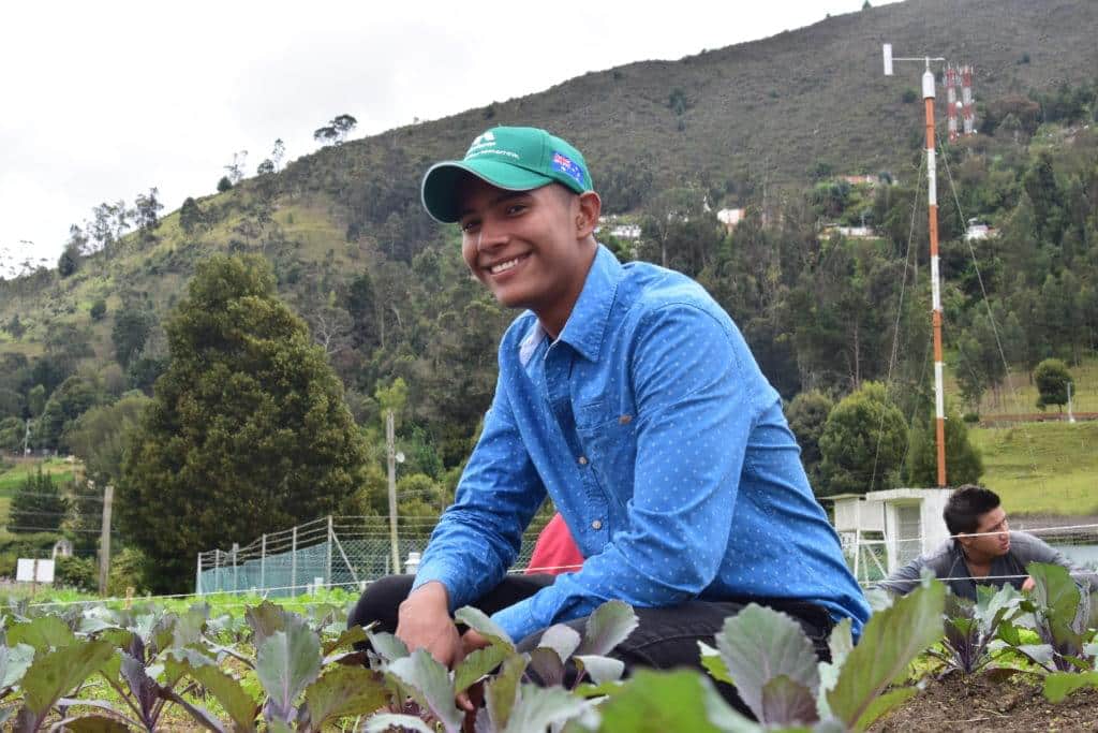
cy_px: 366
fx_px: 1556
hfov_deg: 38.9
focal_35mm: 51
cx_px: 549
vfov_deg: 26.5
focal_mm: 34
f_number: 10
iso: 400
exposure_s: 1/320
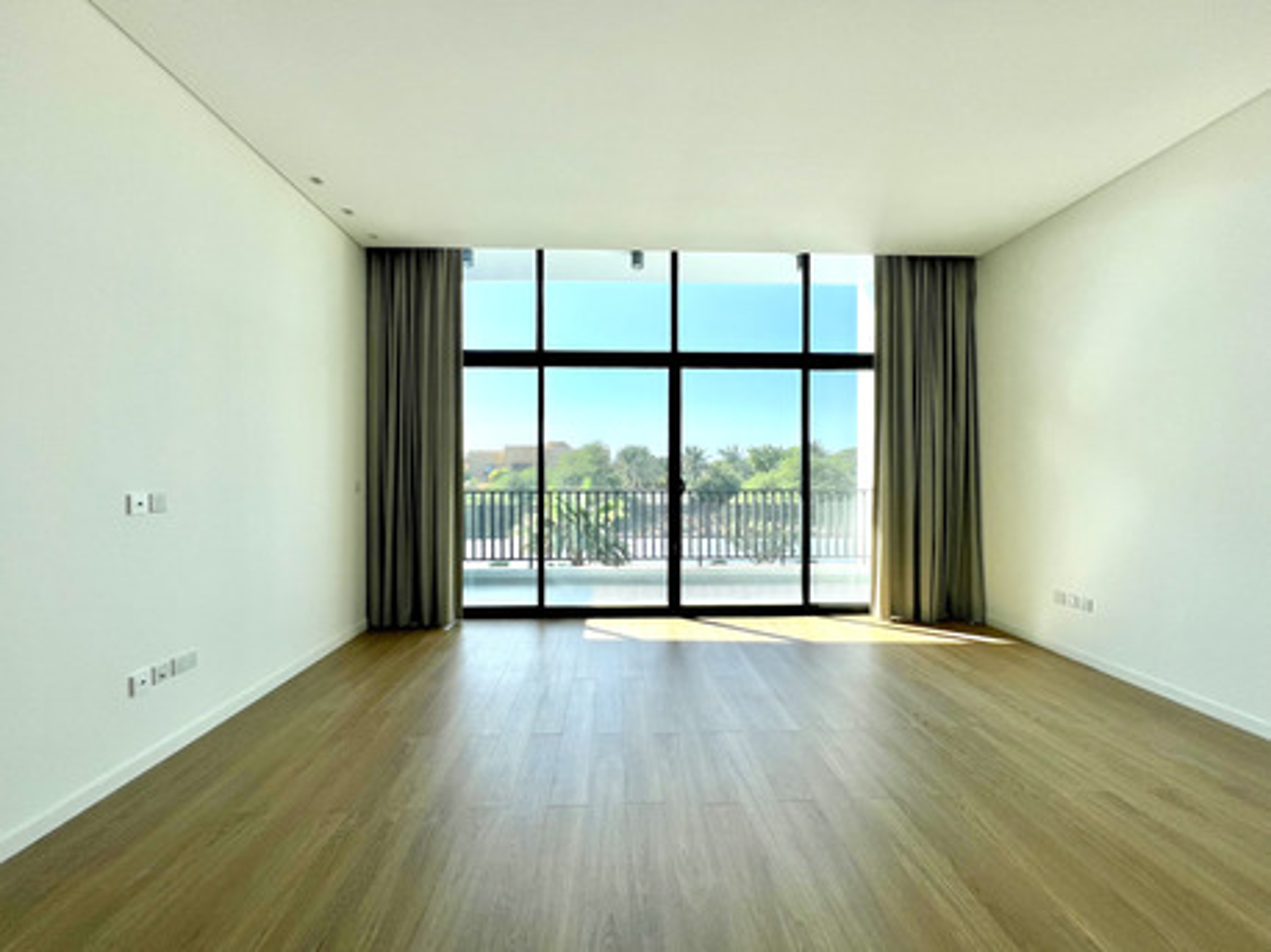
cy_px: 476
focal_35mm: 13
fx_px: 477
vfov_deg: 89.9
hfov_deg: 106.2
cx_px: 636
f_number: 1.8
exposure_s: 1/544
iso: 32
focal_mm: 1.57
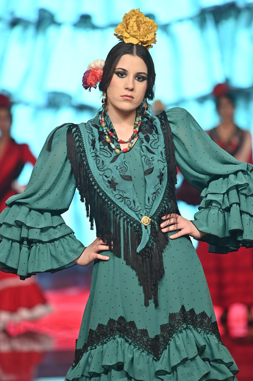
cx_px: 126
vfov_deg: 10.3
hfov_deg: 6.9
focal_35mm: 200
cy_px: 190
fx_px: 2111
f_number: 4
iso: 800
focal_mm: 200
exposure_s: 1/320
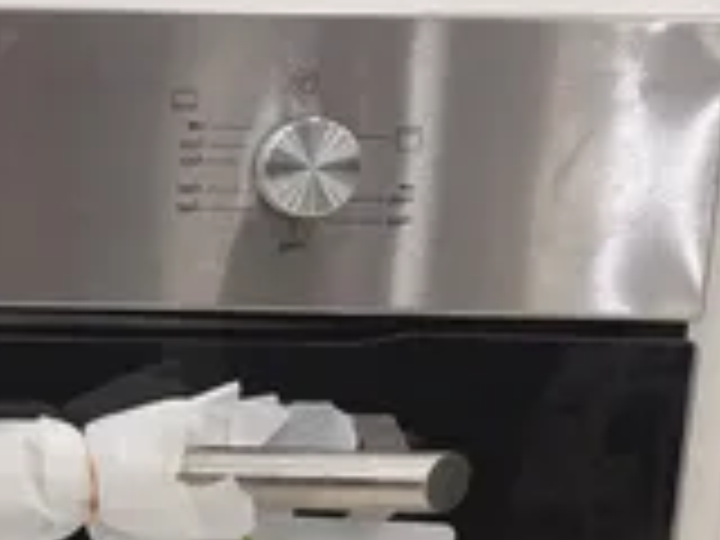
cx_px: -252
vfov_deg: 15.5
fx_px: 1914
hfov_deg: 19.4
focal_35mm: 92
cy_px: 634
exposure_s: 1/50
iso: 1000
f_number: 1.65
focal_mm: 6.14
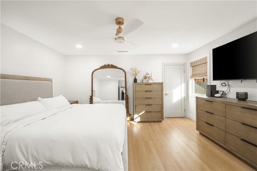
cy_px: 86
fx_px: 107
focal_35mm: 15
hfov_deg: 100.4
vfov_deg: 77.3
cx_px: 128
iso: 100
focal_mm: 15
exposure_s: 1/15
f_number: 6.3
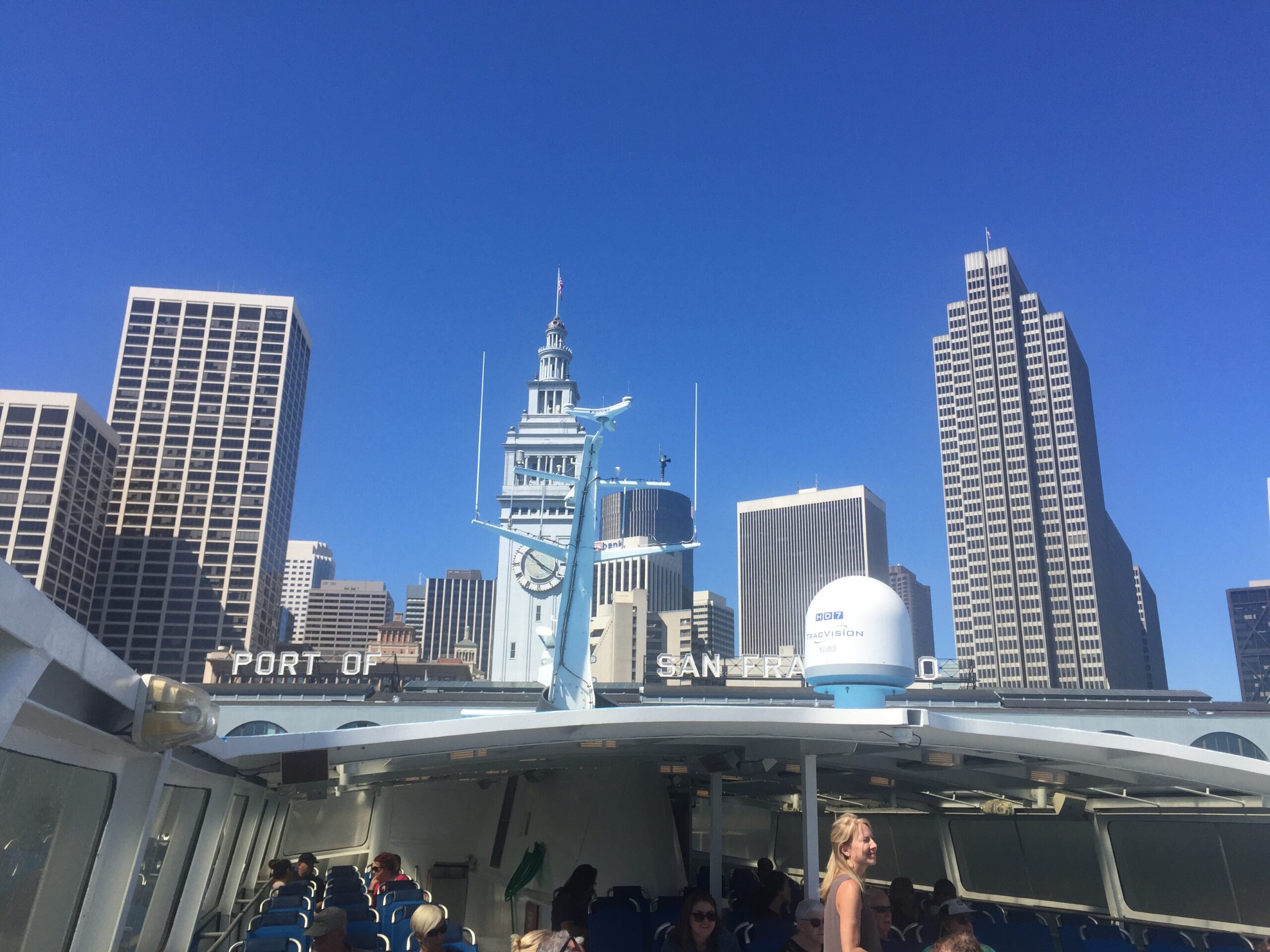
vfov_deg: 48.2
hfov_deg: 61.7
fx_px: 1064
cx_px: 635
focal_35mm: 29
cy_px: 476
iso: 32
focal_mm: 4.15
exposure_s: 1/2198
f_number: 2.2
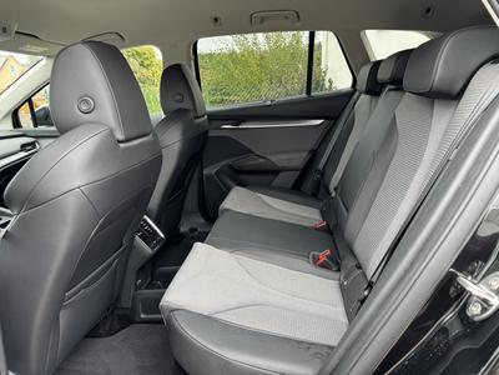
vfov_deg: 56.8
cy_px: 188
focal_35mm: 24
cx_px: 250
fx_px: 346
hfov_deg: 71.6
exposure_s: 1/121
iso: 80
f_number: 1.78
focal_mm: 6.76
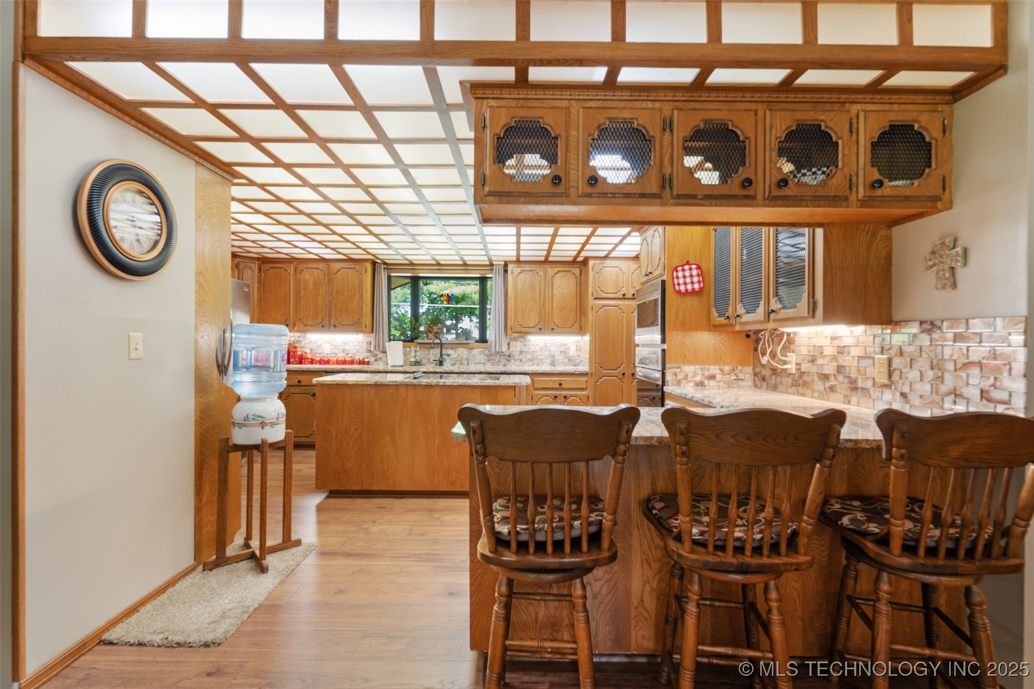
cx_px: 517
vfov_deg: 73.7
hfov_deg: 96.7
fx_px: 459
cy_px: 344
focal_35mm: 16
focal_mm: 16
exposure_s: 1/1.25
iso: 250
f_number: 9
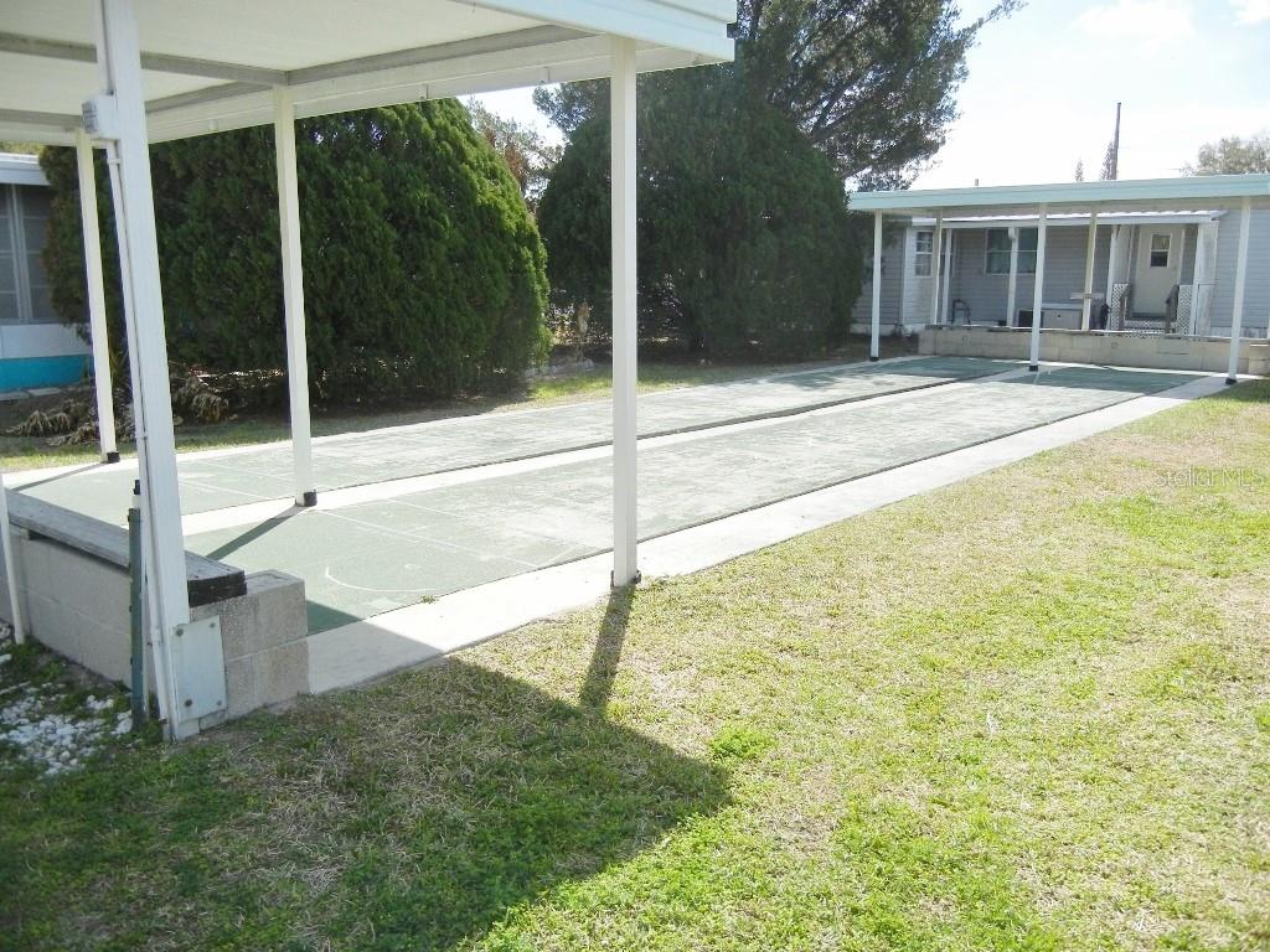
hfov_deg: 60.0
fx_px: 1101
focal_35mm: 30
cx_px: 635
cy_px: 476
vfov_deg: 46.8
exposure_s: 1/338
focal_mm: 5.4
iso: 160
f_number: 7
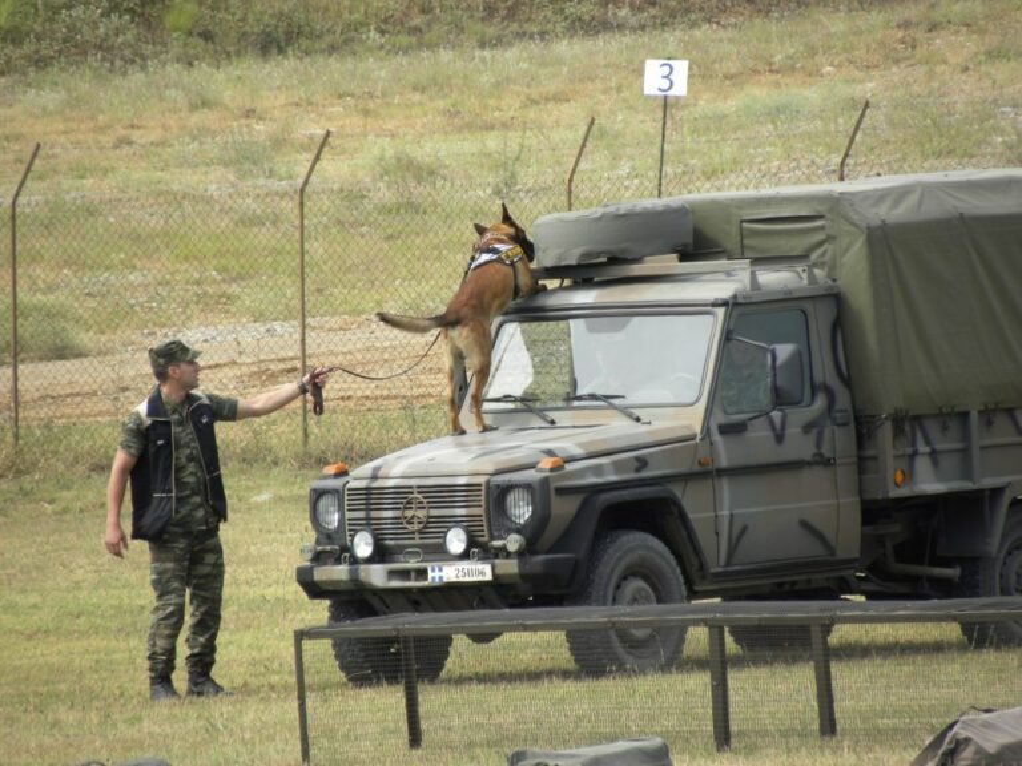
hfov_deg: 3.2
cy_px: 383
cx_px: 511
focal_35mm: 624
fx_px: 18423
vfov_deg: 2.4
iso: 64
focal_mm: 110.4
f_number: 5
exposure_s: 1/218
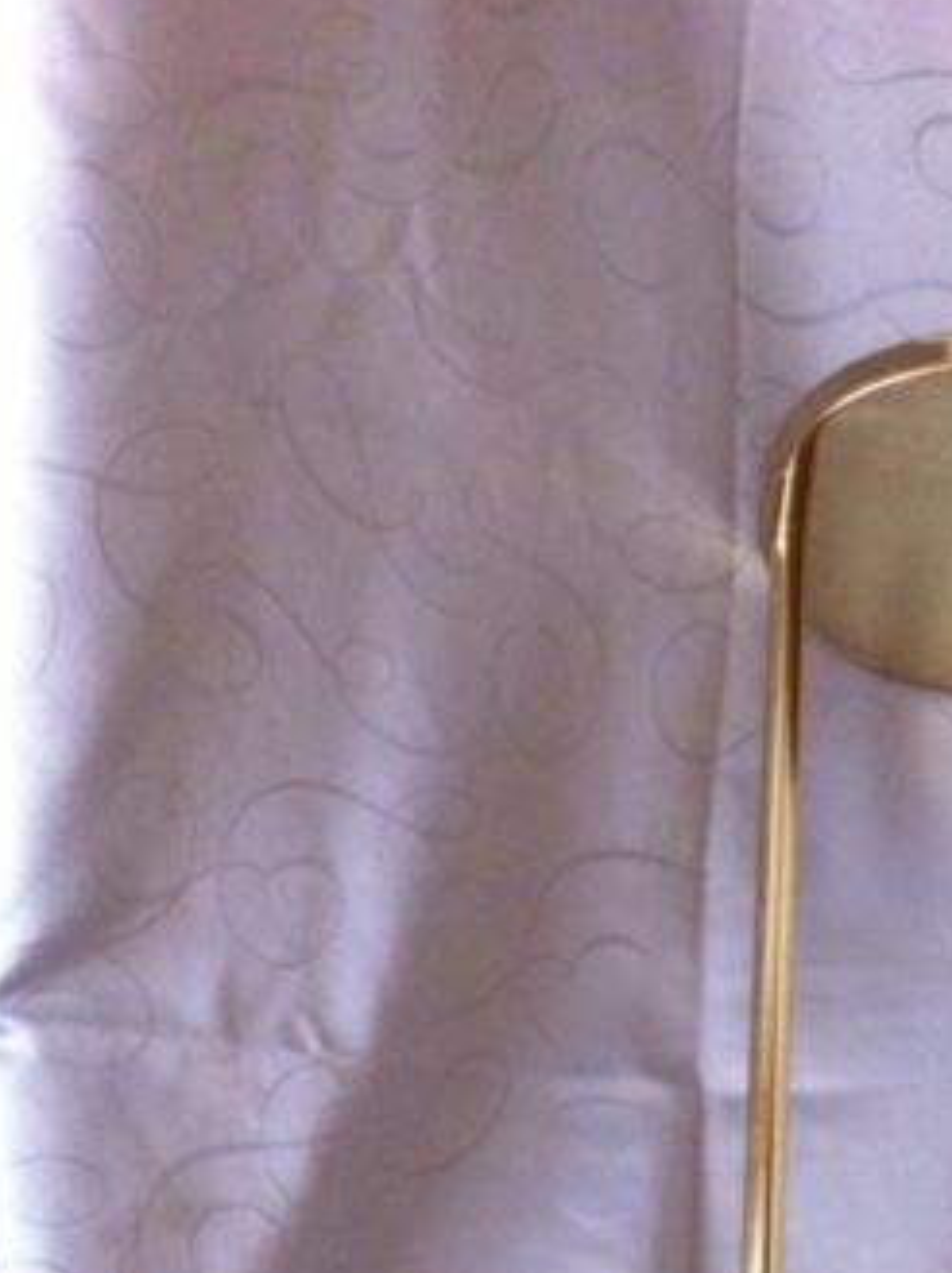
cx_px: 906
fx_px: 2498
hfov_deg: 21.0
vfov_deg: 27.3
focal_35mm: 68
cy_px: 1207
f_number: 2.8
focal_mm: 3.85
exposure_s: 1/15
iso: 250
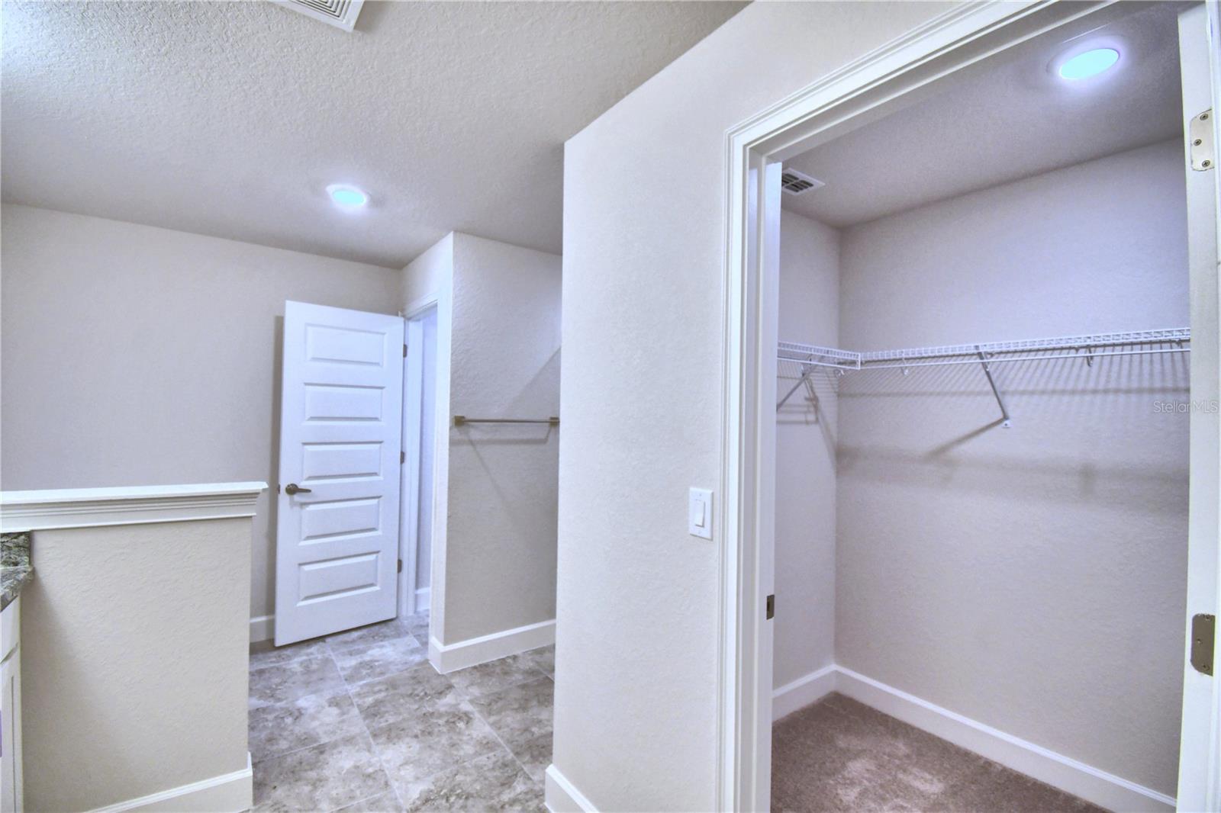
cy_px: 406
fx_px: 509
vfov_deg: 77.3
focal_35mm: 15
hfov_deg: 100.4
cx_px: 610
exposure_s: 1/60
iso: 400
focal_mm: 10
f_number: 4.5
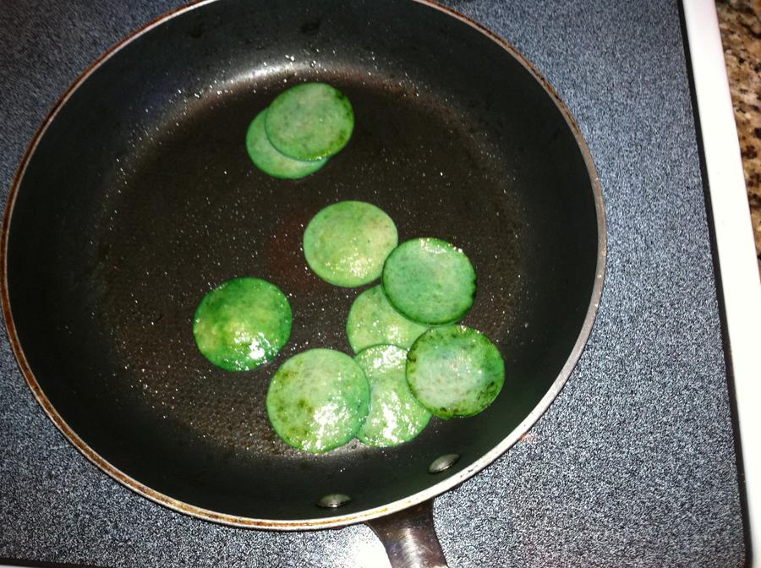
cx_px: 380
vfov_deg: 40.6
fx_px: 768
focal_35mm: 35
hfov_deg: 52.7
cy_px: 284
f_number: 2.8
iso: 125
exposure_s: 1/15
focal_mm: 3.85
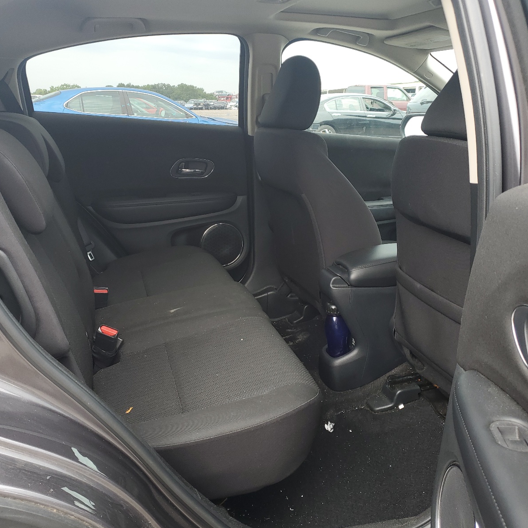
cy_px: 265
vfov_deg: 52.5
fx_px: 535
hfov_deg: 52.4
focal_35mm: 31
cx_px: 234
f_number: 1.5
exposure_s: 1/286
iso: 50
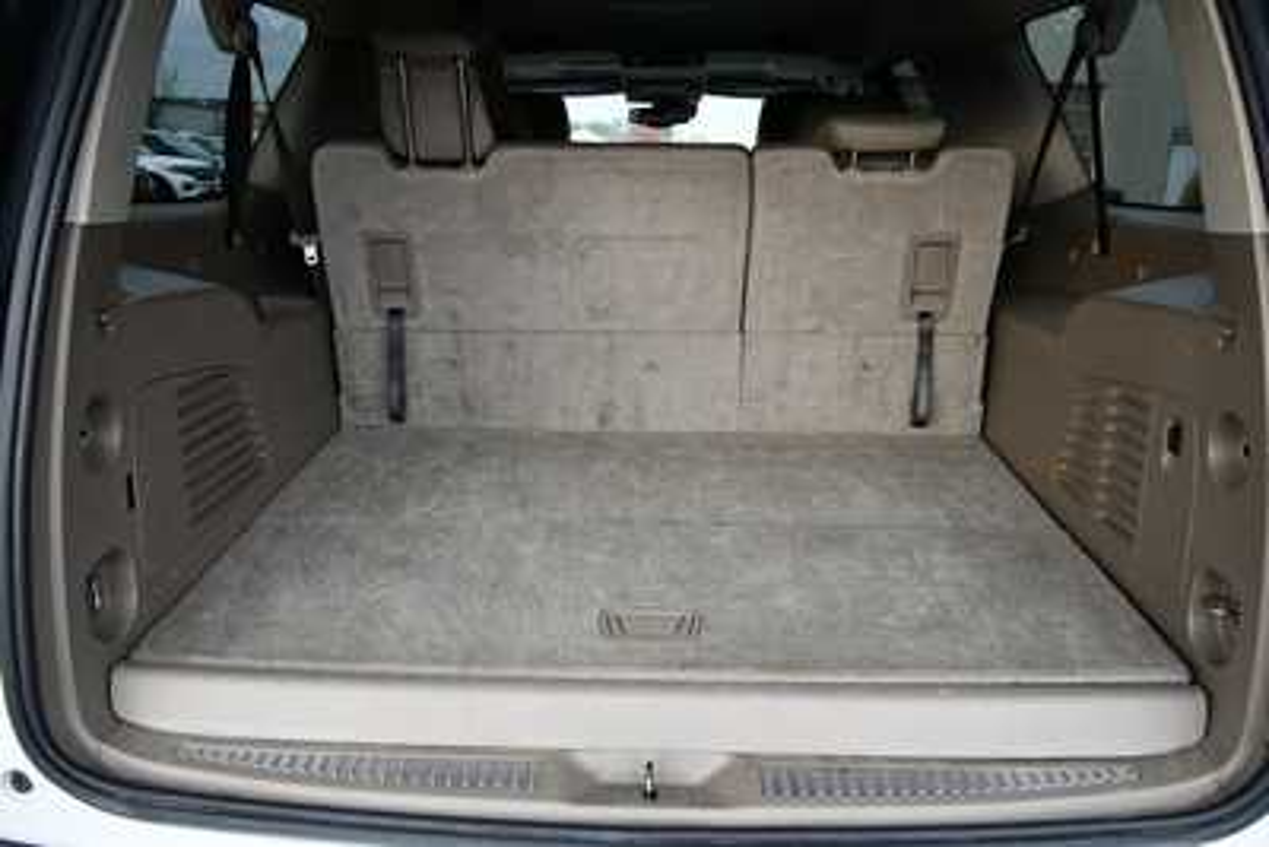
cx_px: 634
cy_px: 424
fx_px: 1058
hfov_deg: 61.9
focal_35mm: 30
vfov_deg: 43.6
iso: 800
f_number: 5.6
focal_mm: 20
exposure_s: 1/250
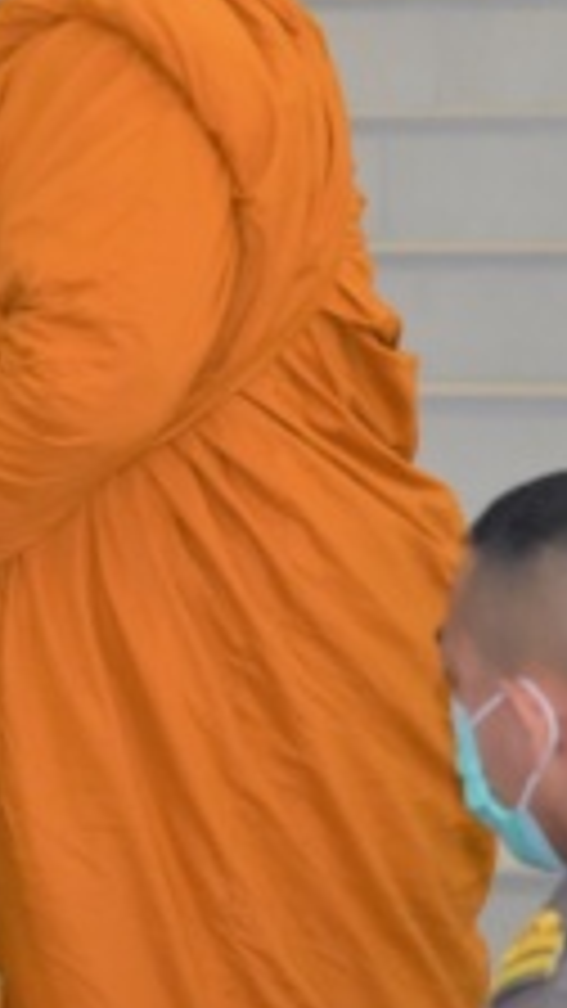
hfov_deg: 3.6
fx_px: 8981
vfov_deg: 6.4
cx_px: -477
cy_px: 194
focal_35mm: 336
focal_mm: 120
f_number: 5.6
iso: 3200
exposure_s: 1/200
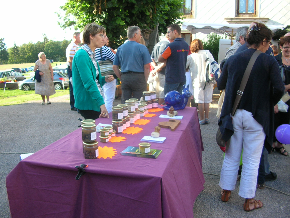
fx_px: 293
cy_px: 109
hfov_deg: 52.6
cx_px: 145
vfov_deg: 40.7
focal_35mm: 35
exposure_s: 1/102
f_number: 2.8
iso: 50
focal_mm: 5.8
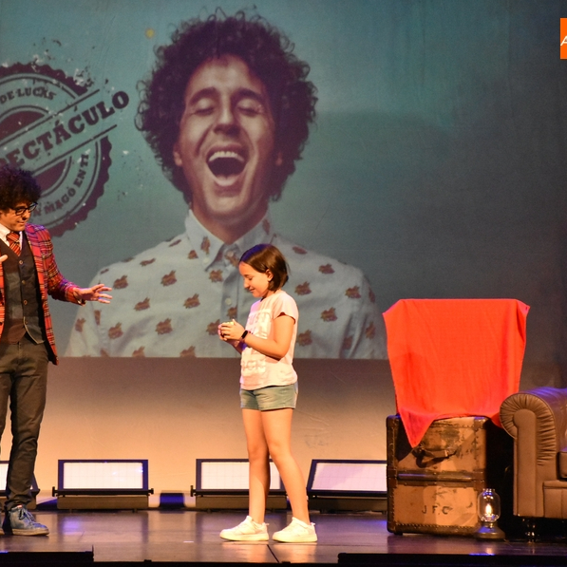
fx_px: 3033
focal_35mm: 164
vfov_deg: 10.7
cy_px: 285
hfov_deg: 10.7
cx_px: 194
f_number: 5.3
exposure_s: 1/125
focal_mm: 85
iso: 7200
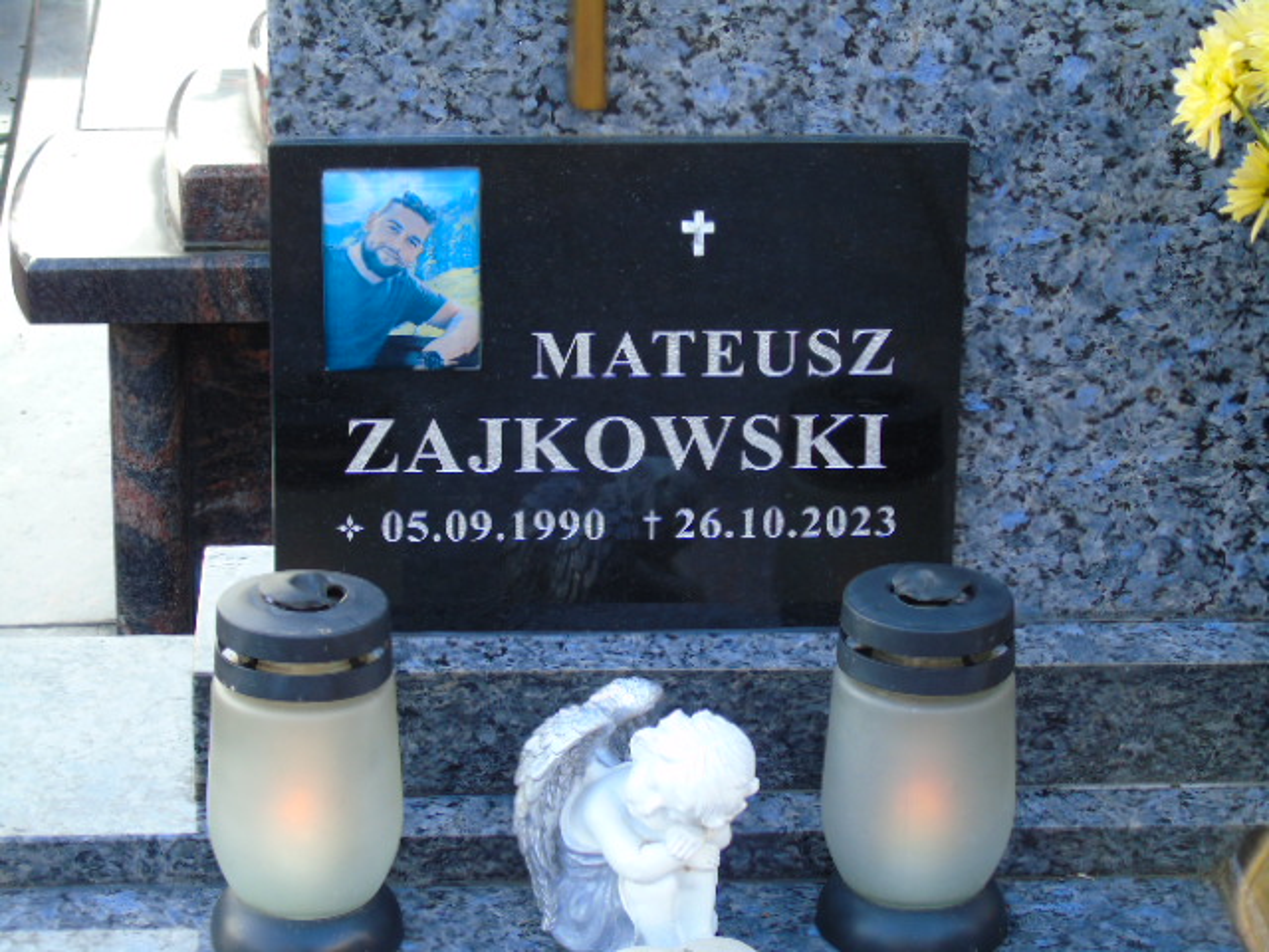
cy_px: 476
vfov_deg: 13.7
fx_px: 3959
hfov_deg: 18.2
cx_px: 634
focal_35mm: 108
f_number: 4.4
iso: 100
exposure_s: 1/30
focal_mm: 19
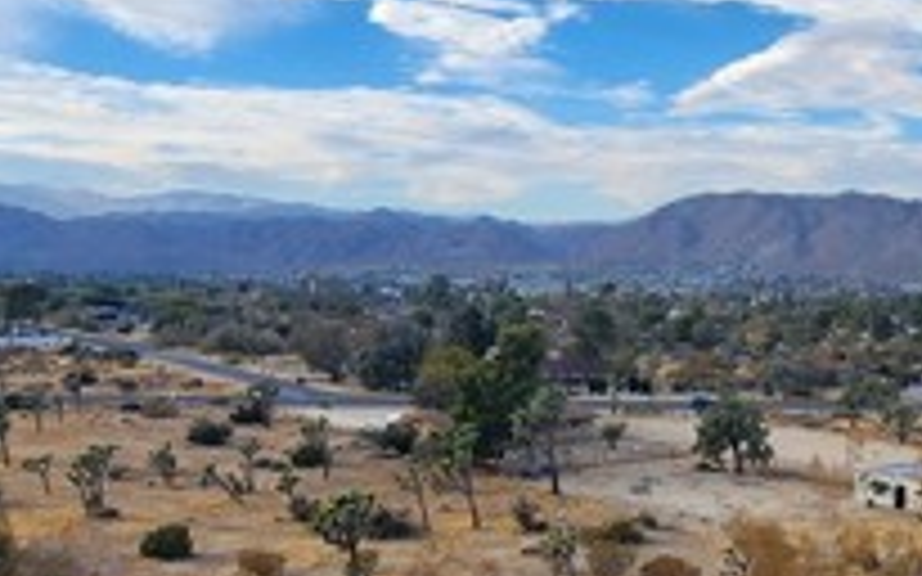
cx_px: 567
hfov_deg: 45.9
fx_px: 1080
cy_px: 270
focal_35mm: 43
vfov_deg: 29.8
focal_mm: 2.2
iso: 50
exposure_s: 1/1176
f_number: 2.2
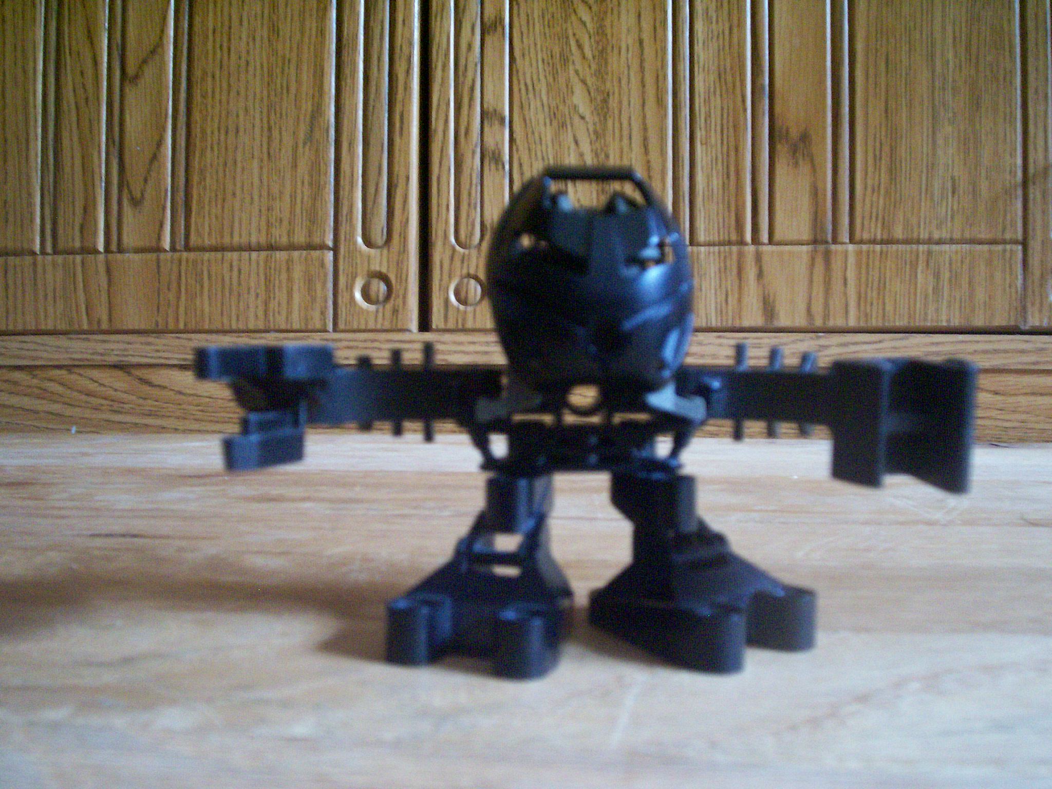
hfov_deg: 51.4
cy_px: 394
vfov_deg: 39.7
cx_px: 526
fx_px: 1094
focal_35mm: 36
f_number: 4.5
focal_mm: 5.9
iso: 368
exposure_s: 1/8
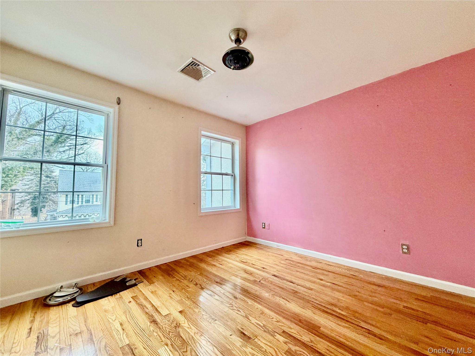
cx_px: 238
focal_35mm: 14
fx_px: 192
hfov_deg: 102.1
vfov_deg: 85.7
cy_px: 178
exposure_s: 1/60
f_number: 2.2
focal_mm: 2.22
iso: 320
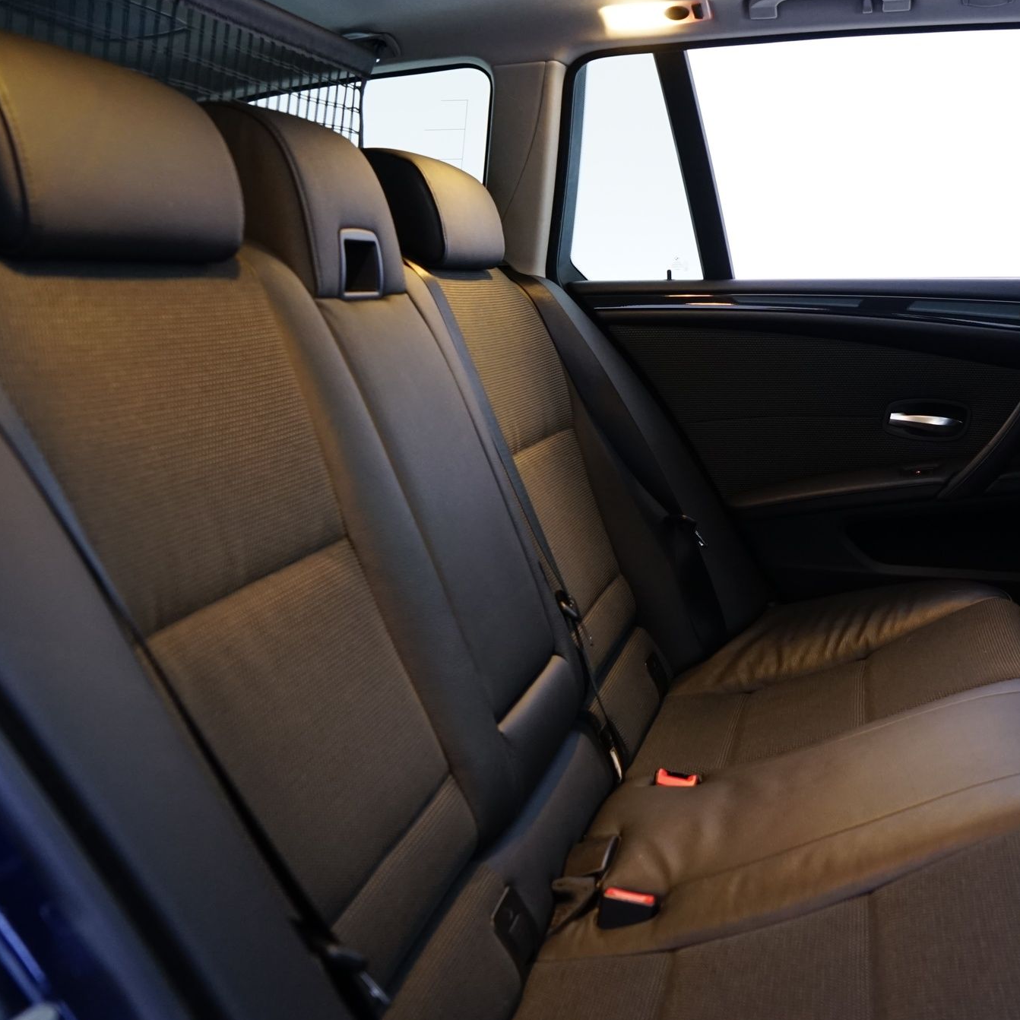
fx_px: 1267
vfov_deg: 43.8
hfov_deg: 42.6
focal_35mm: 38
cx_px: 752
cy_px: 485
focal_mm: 24
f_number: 5
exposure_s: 1/8
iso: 1250
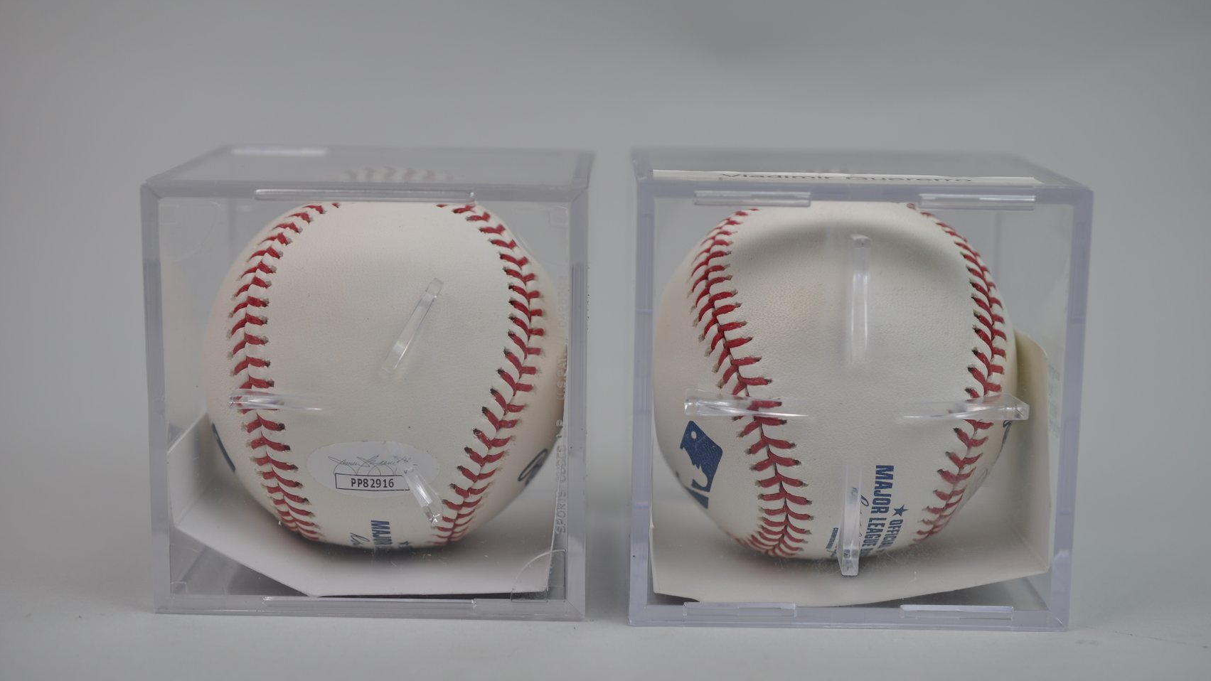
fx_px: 2023
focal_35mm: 63
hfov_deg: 33.3
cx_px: 607
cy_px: 402
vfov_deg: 19.1
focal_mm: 40
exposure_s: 1/80
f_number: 4.5
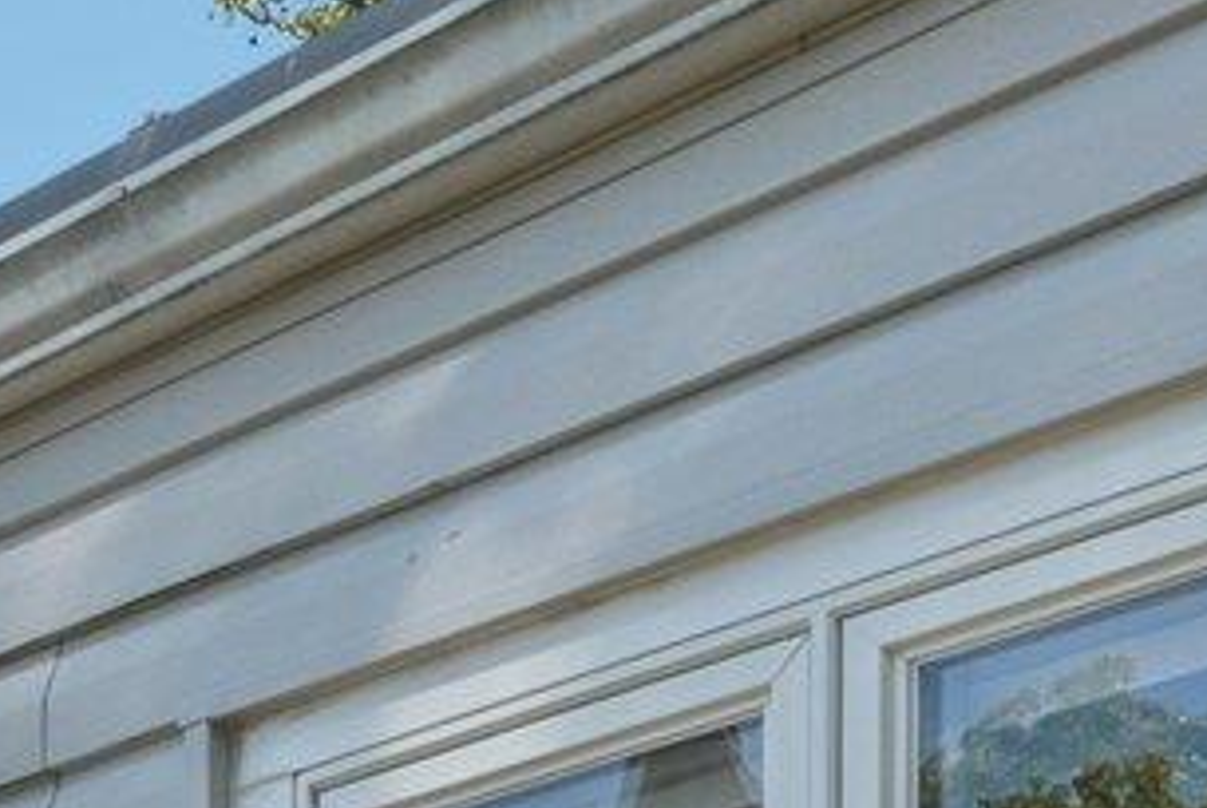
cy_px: 2153
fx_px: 3826
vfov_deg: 10.0
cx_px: -1559
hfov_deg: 13.7
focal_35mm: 114
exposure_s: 1/400
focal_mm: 17
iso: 250
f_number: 9
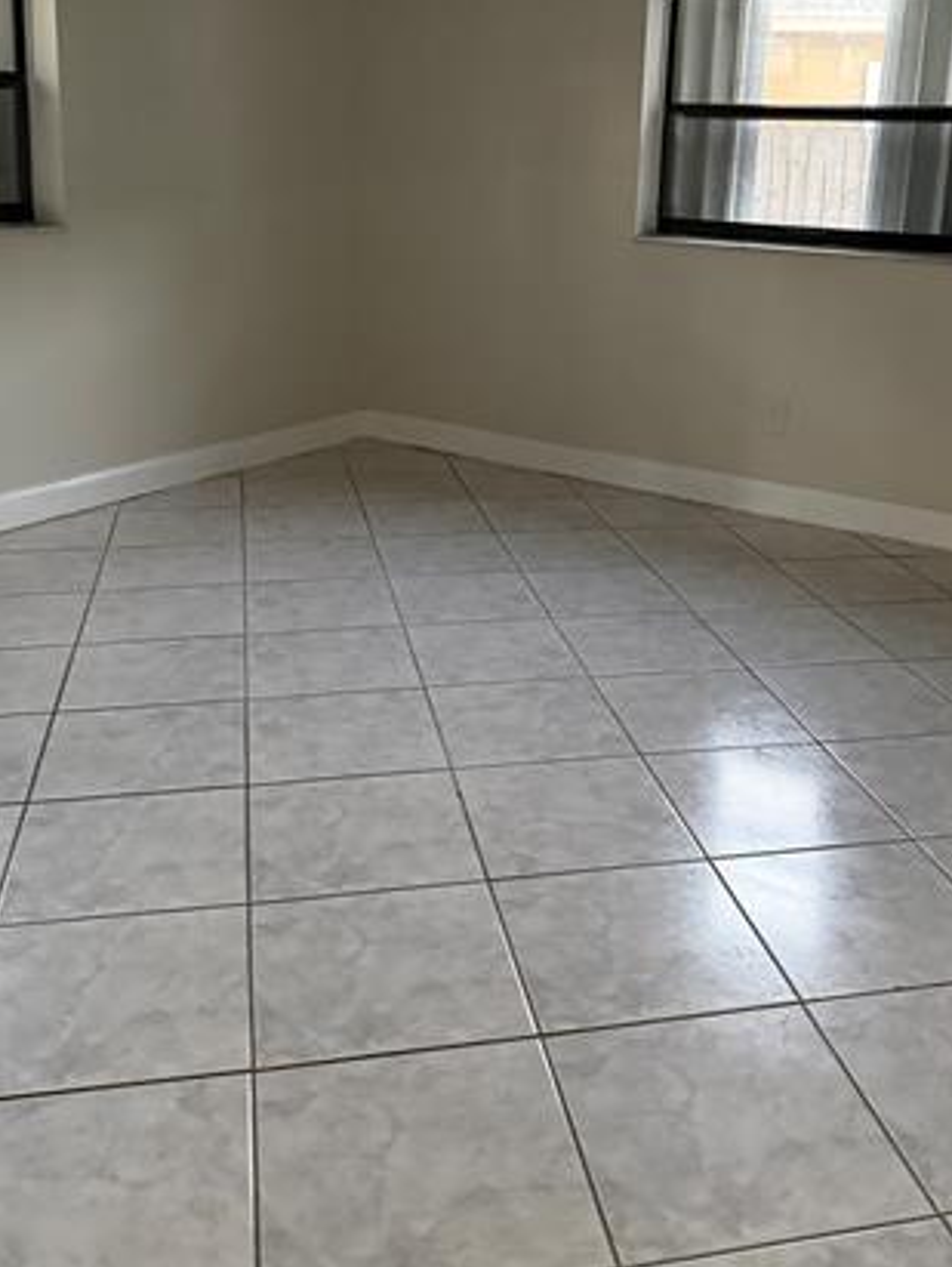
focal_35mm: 35
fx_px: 1281
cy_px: 419
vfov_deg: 51.6
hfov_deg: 40.7
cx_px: 542
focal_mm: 6.76
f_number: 1.78
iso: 1000
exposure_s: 1/39
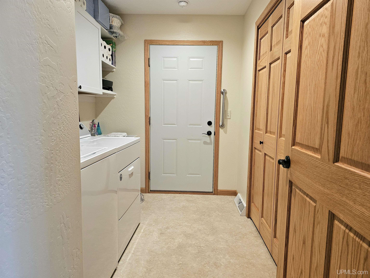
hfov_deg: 73.9
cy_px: 139
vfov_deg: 58.9
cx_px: 185
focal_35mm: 23
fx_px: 246
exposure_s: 1/120
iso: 320
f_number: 1.7
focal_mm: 6.3
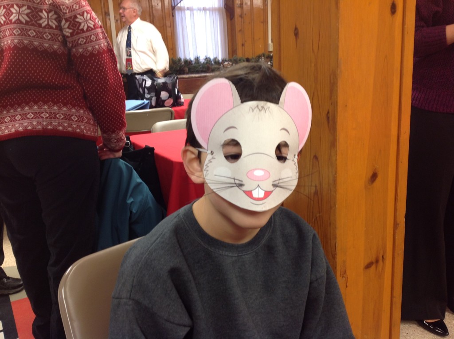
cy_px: 170
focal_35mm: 35
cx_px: 227
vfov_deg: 40.6
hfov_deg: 52.7
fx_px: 458
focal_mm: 4.28
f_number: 2.4
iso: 50
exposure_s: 1/20
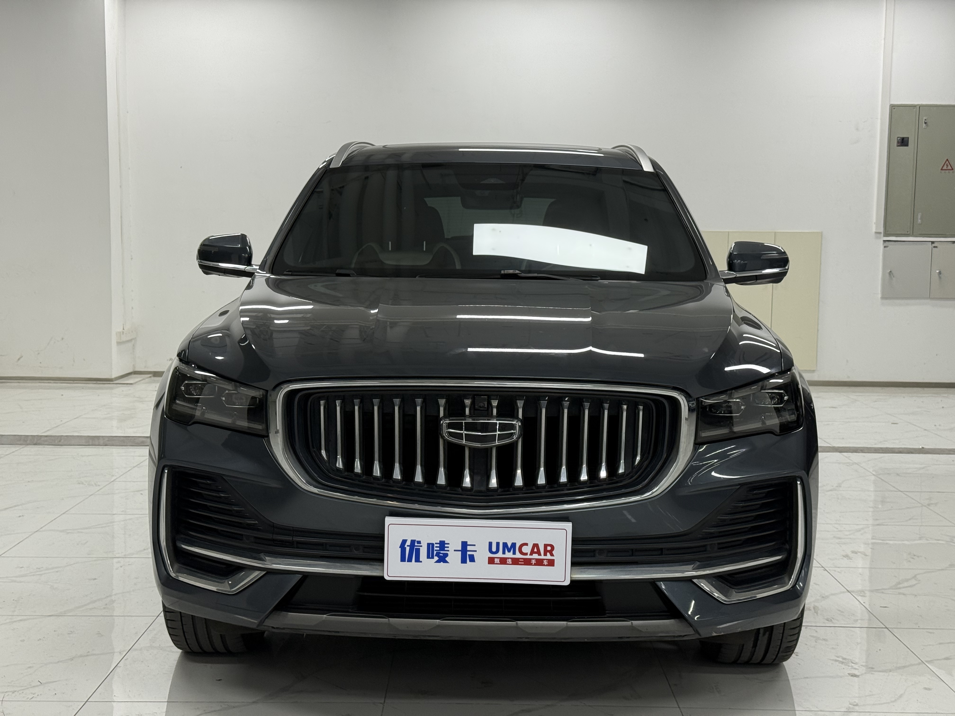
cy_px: 358
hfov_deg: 39.7
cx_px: 478
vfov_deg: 30.3
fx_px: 1324
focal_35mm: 48
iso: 100
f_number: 1.78
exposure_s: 1/85
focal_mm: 6.76
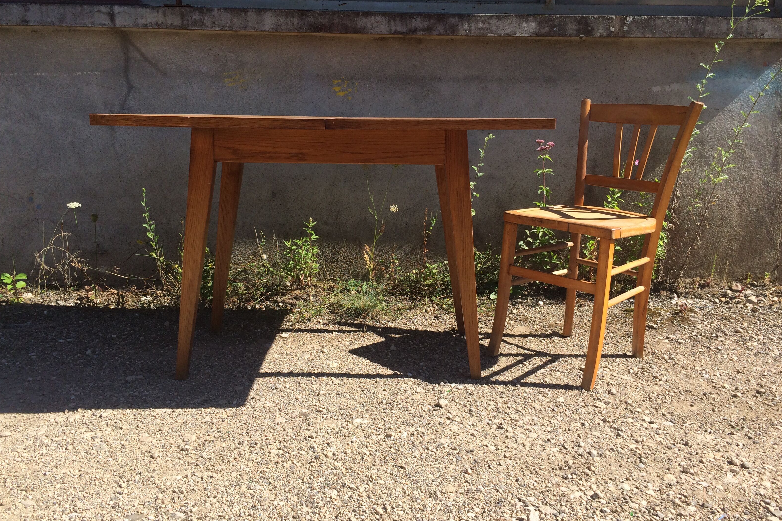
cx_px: 387
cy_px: 227
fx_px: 673
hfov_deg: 60.3
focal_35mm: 31
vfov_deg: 42.2
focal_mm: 4.15
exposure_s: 1/1466
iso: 32
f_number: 2.2
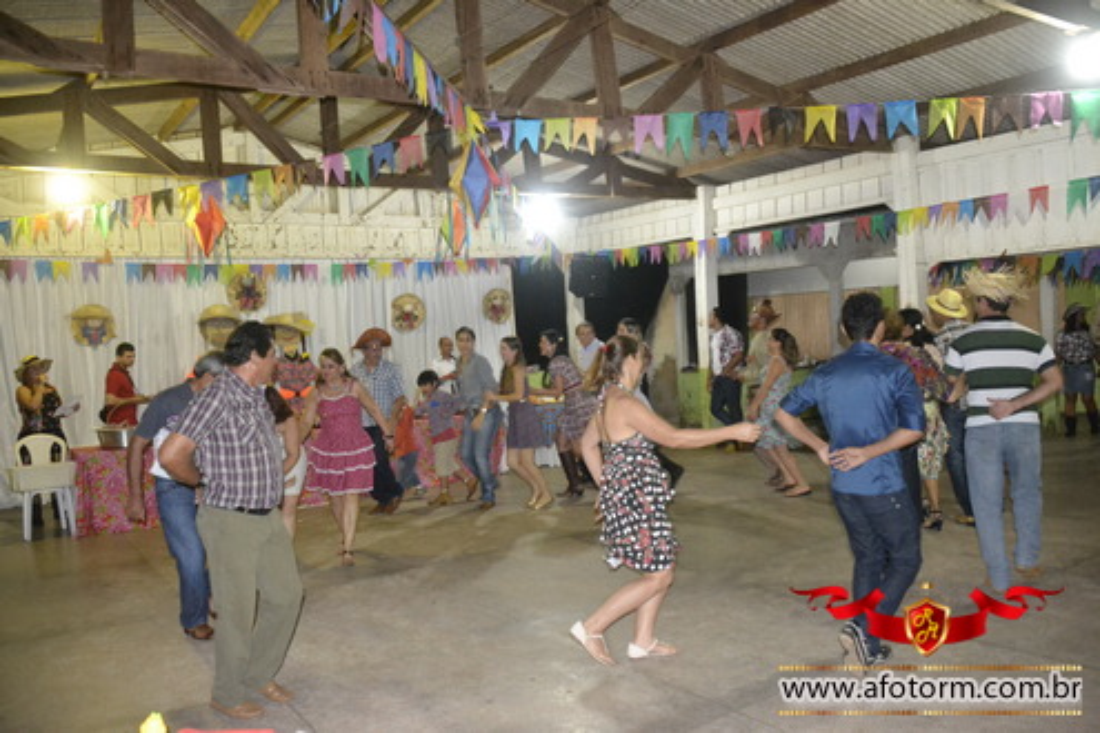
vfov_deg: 43.6
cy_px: 366
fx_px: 917
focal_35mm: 30
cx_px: 550
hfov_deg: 61.9
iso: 3200
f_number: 3.5
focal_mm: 20
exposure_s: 1/60
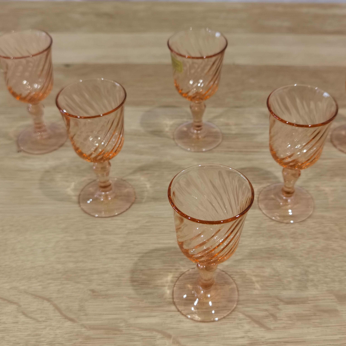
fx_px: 498
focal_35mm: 44
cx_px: 199
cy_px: 174
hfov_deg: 38.3
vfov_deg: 38.3
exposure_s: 1/50
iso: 100
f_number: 1.9
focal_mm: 6.71
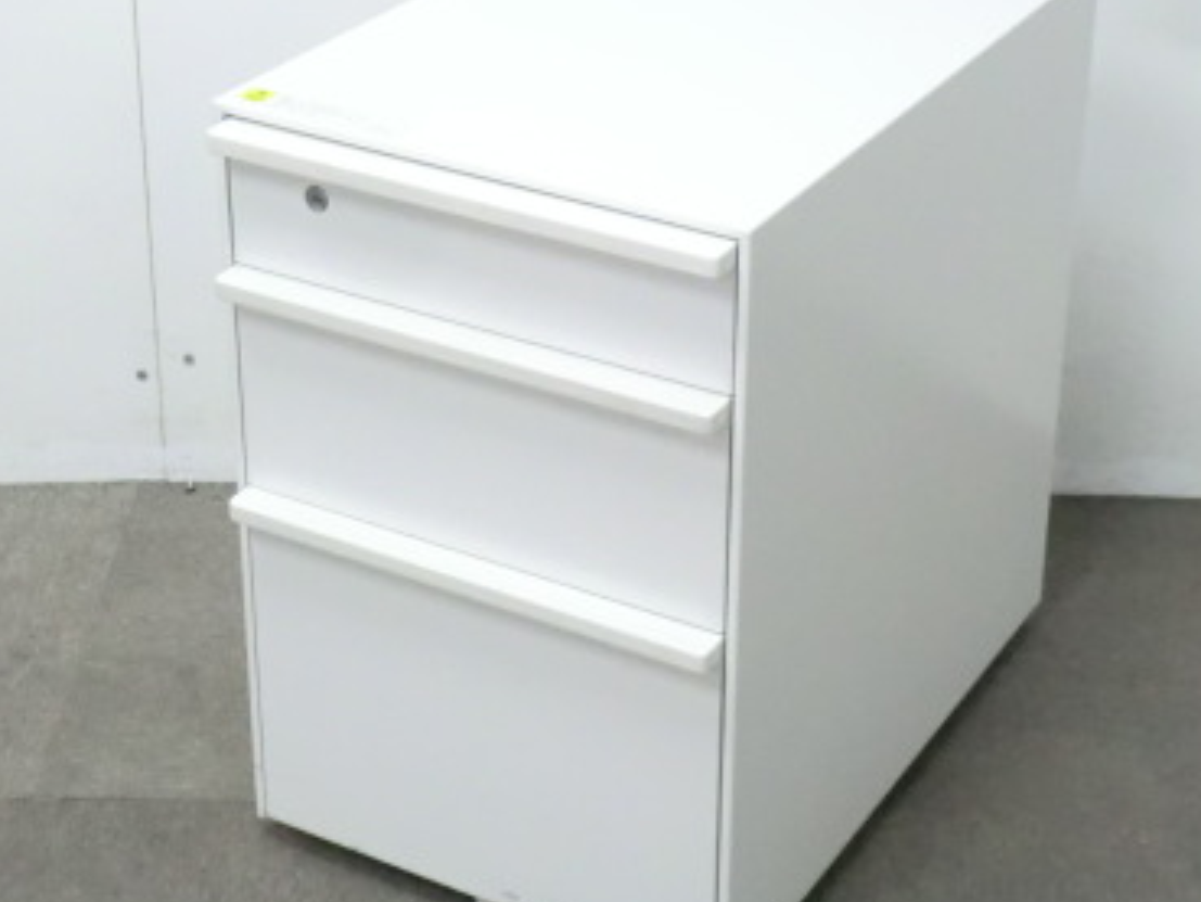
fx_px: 2707
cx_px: 638
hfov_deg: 25.0
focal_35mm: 78
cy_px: 274
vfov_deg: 18.8
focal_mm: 8.2
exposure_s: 1/50
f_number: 4.3
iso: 800
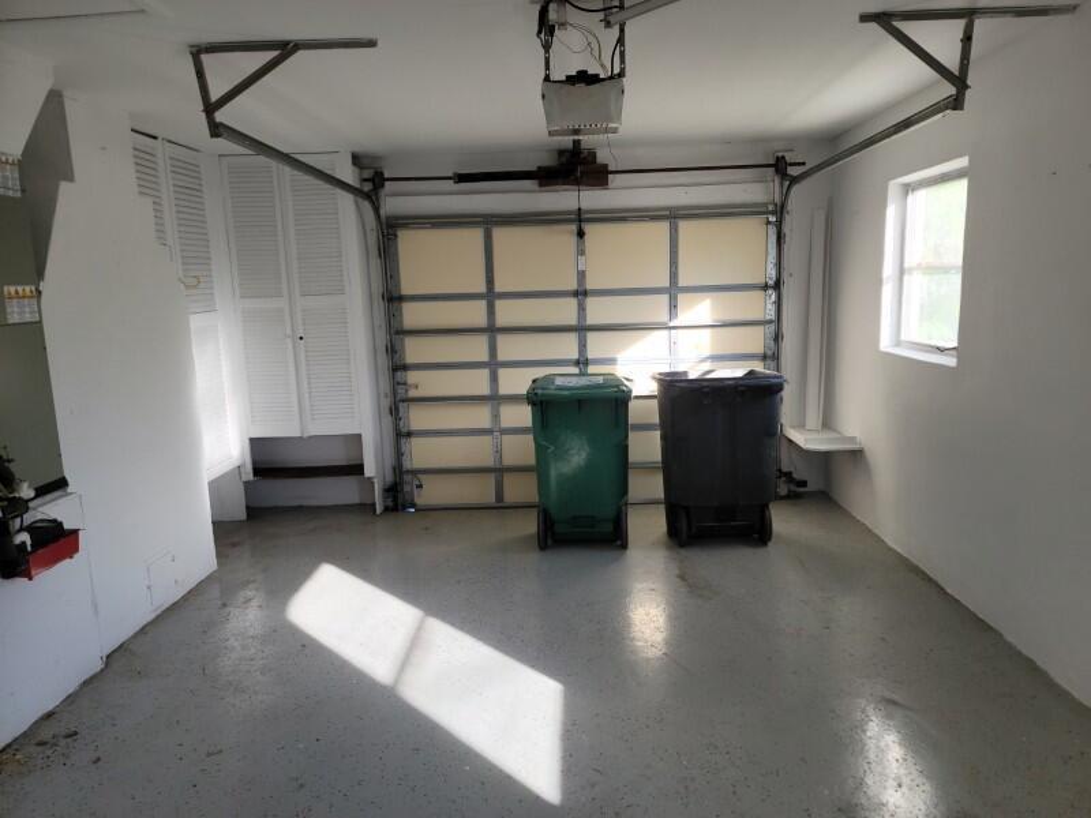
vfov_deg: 54.9
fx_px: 788
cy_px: 409
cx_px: 546
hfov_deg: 69.4
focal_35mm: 25
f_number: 1.8
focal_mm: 7
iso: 20
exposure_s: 1/60
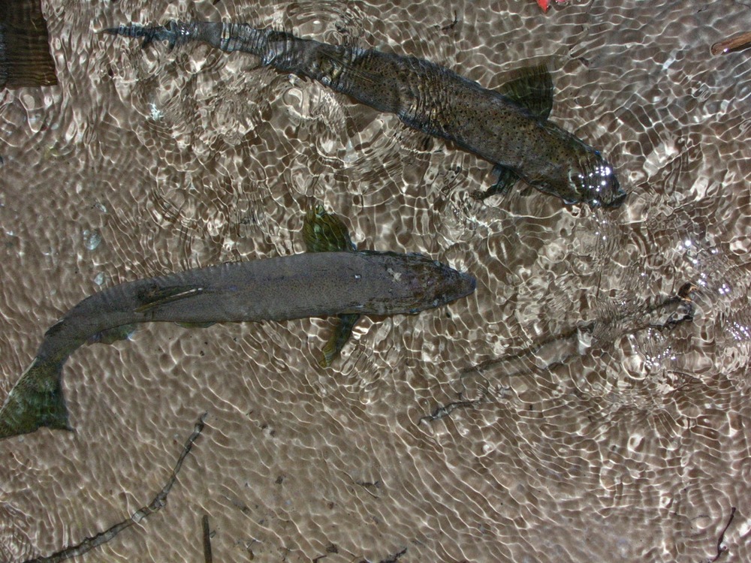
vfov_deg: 23.7
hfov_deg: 31.2
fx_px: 1345
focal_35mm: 62
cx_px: 376
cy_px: 282
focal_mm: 10.2
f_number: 3.6
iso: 157
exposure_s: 1/60.1
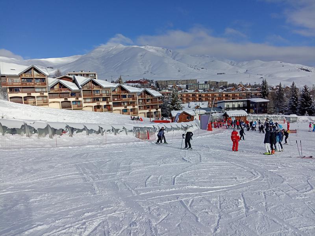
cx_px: 158
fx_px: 237
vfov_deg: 53.1
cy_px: 118
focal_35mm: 26
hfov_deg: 67.3
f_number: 1.8
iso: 104
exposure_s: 1/3058
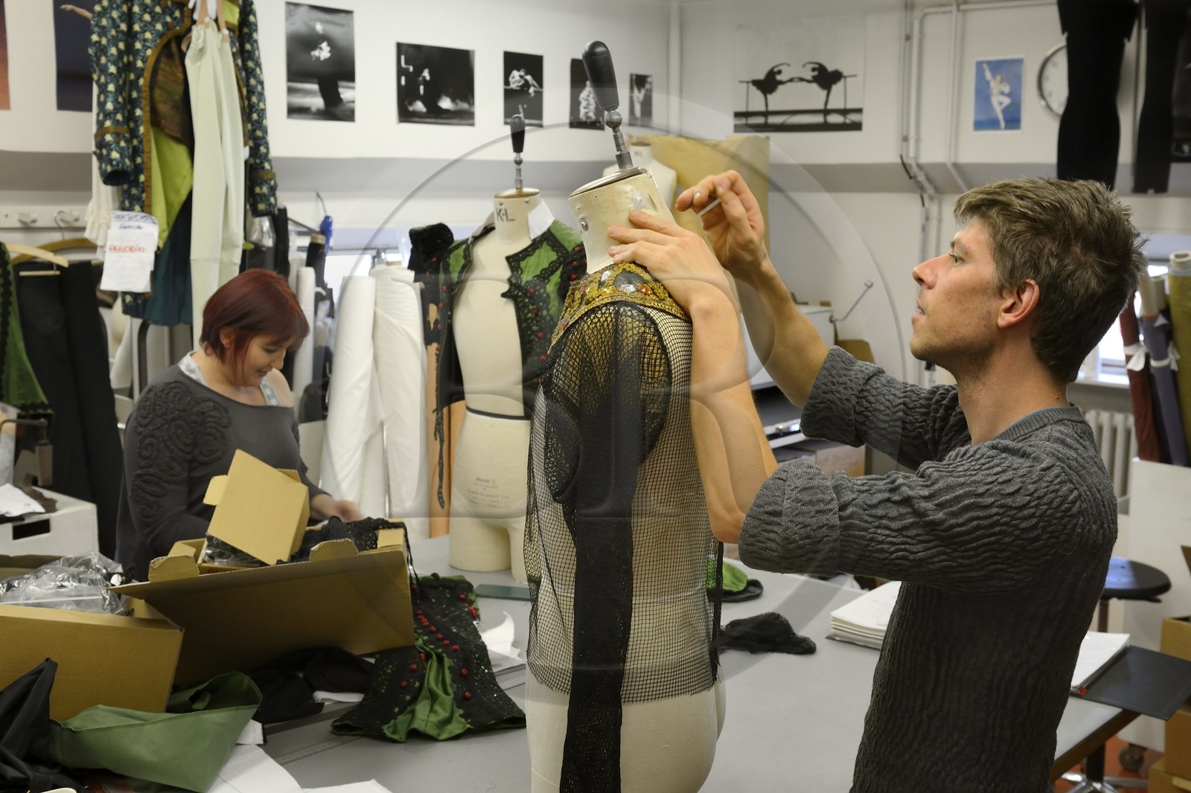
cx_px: 596
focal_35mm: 35
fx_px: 1158
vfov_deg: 37.8
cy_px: 396
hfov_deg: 54.4
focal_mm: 35
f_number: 6.3
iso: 1000
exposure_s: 1/60
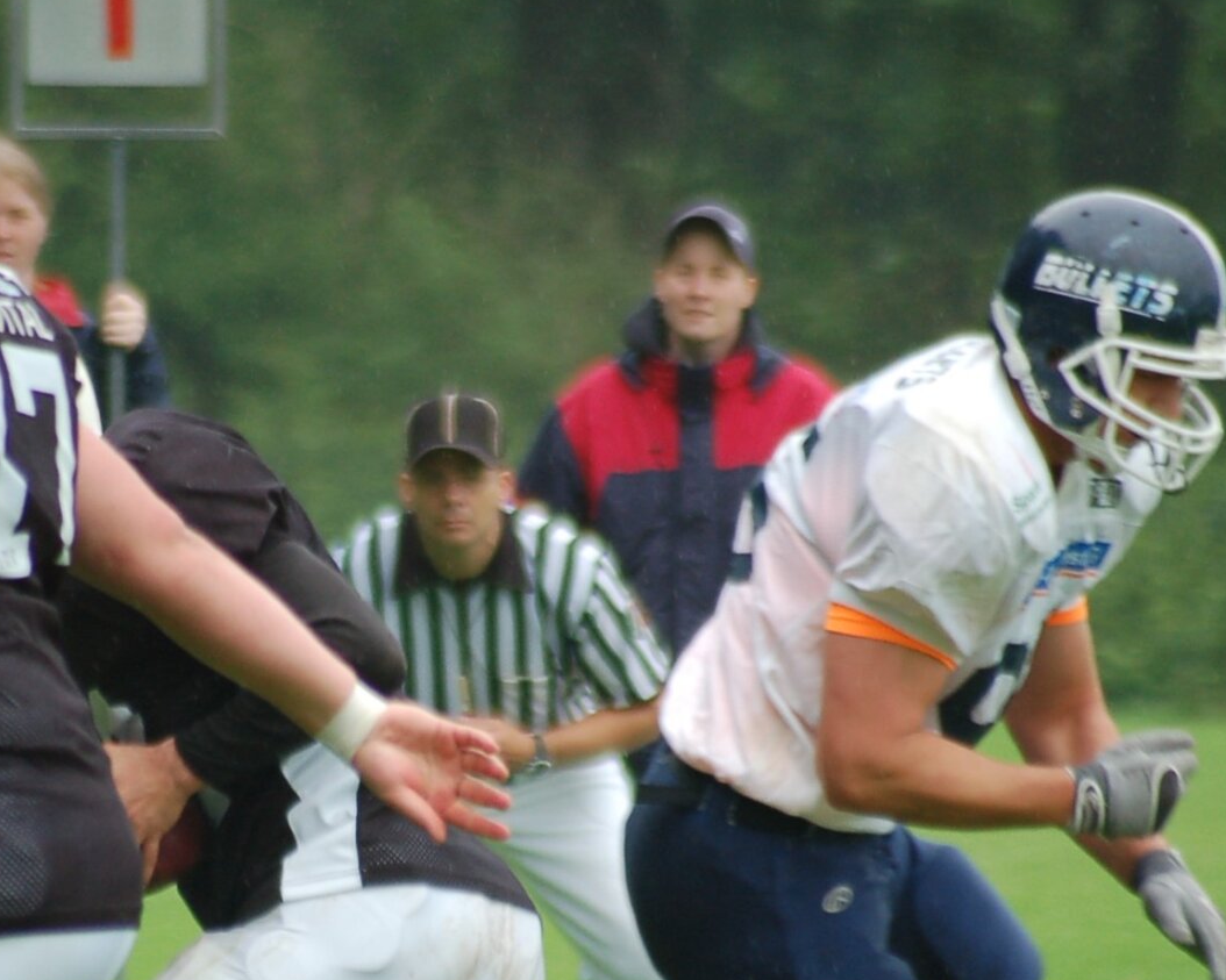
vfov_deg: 1.8
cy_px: 799
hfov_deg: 2.2
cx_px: 394
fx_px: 31928
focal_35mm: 880
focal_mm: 300
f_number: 5.6
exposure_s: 1/500
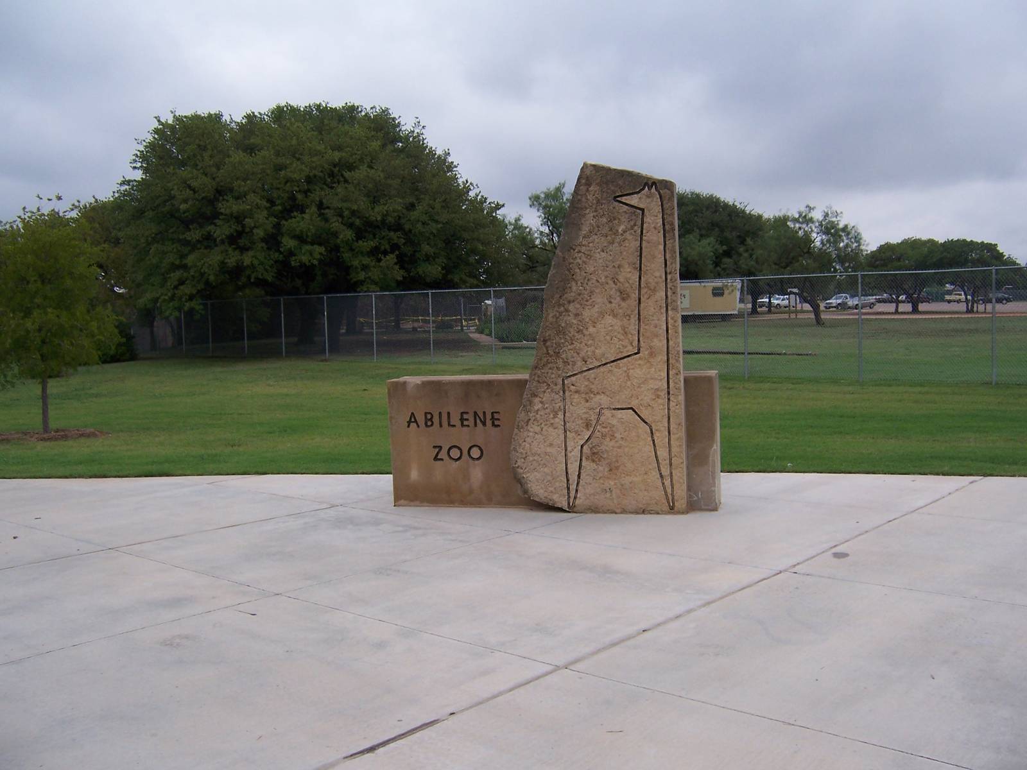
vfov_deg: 42.9
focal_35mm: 33
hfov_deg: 55.4
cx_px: 514
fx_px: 979
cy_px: 385
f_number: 3.4
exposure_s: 1/500
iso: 80
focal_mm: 5.5
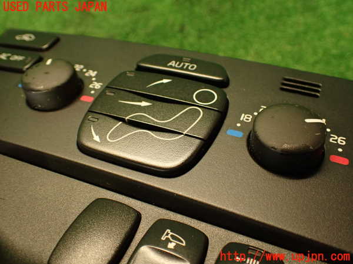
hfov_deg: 56.8
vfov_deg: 44.2
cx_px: 176
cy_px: 132
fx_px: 326
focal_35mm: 32
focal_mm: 5.79
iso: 320
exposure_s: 1/30
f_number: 2.4
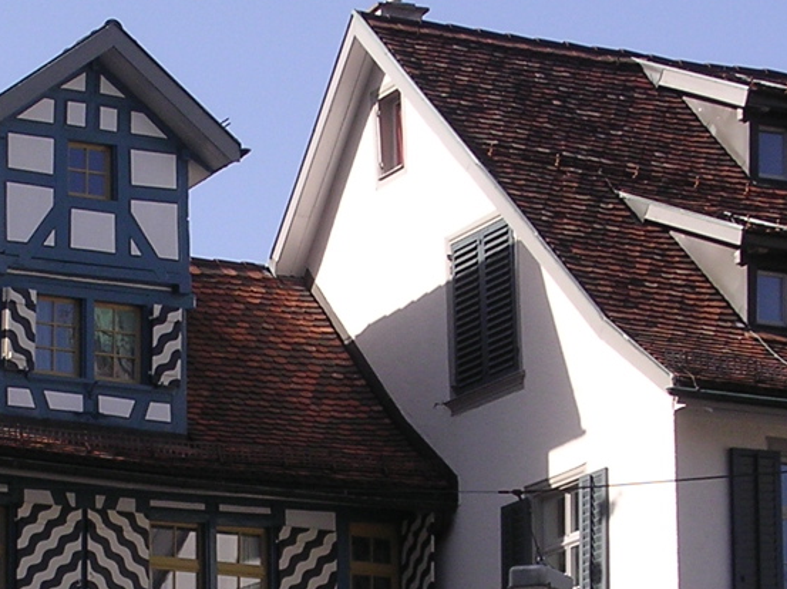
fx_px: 4544
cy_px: 661
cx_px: 206
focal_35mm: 200
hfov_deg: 9.9
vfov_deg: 7.4
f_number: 4
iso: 100
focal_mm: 12.3
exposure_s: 1/415
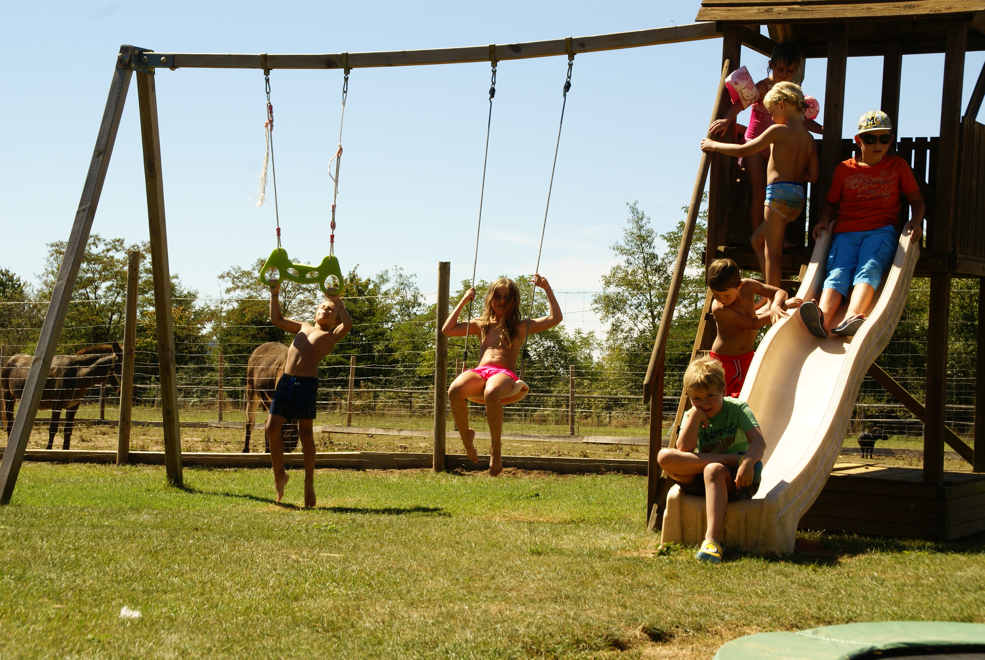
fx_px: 2055
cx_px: 492
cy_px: 330
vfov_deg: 18.2
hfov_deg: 27.0
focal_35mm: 75
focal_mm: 50
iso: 100
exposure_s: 1/125
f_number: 13
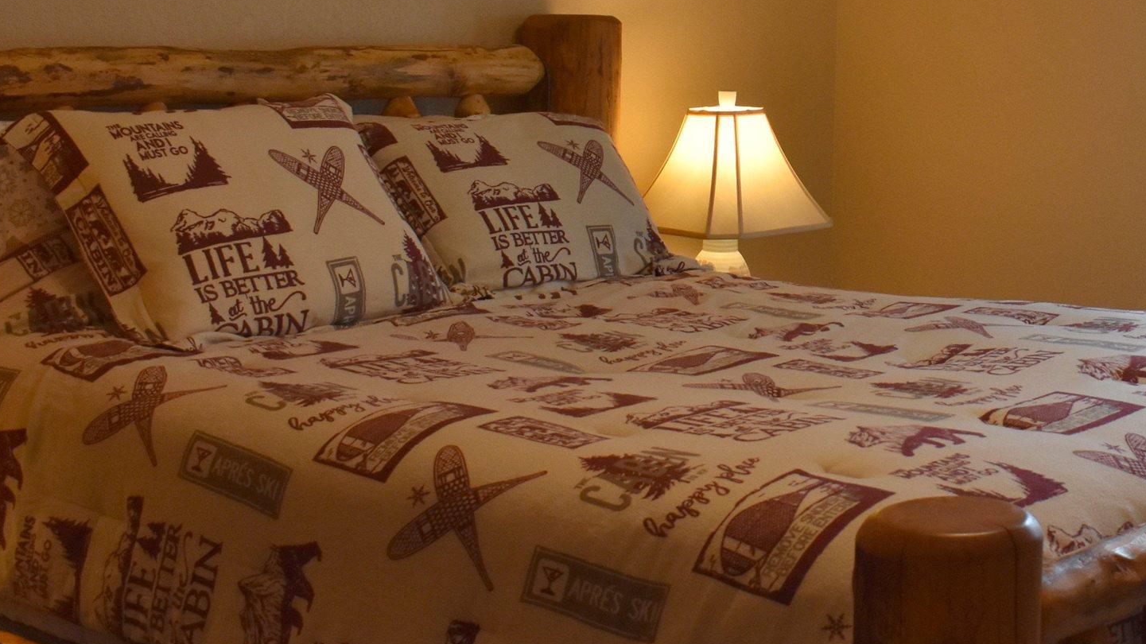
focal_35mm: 67
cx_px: 945
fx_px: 2036
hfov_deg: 30.5
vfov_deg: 17.8
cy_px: 115
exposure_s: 1/125
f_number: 5.6
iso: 800
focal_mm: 20
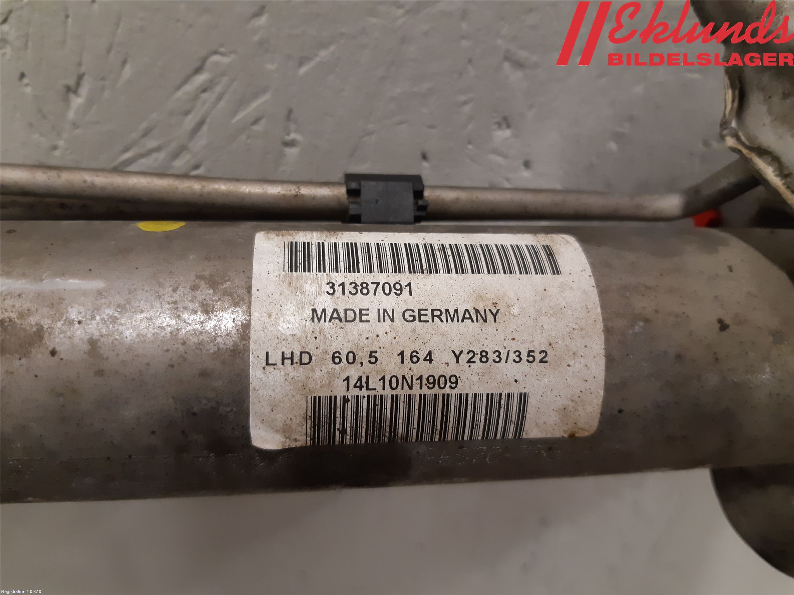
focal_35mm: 26
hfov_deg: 67.3
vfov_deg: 53.1
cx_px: 397
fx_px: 596
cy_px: 298
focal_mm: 3.93
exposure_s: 1/50
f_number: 1.7
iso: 200
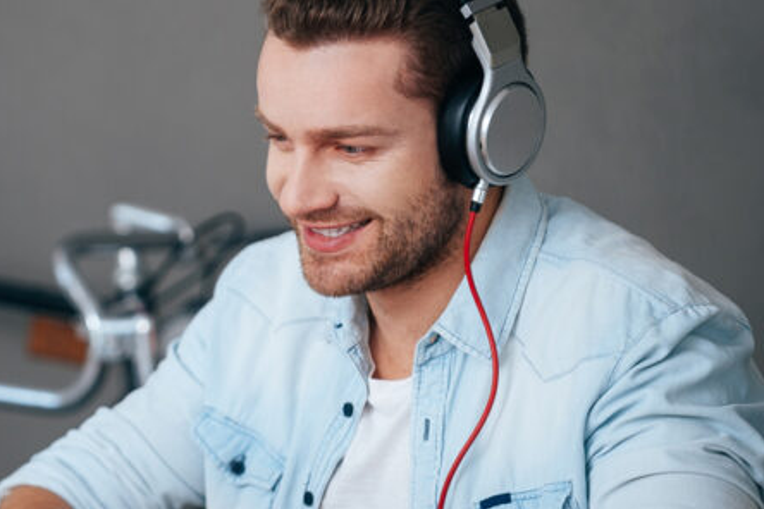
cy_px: 343
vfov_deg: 5.1
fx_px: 5687
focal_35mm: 268
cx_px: 117
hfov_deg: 7.7
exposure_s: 1/125
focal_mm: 155
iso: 200
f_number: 3.5
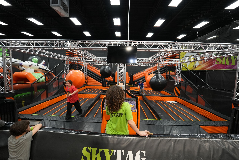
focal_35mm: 14
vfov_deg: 81.3
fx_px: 93
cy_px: 80
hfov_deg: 104.2
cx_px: 120
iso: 3200
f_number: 2.8
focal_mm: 14
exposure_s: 1/160
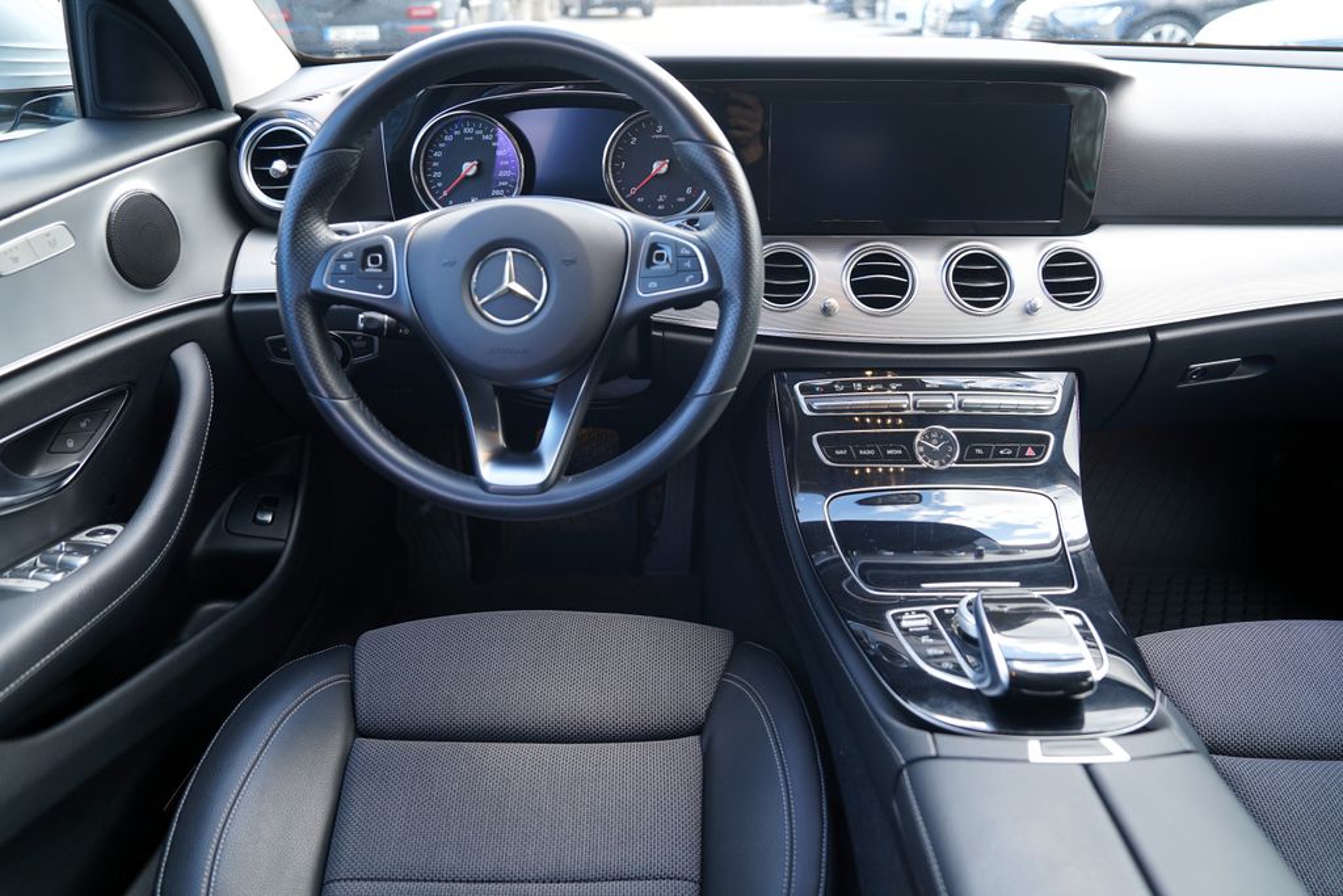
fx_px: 895
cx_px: 672
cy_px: 448
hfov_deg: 73.7
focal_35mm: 24
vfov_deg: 53.1
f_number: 3.5
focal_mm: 24
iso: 100
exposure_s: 1/50
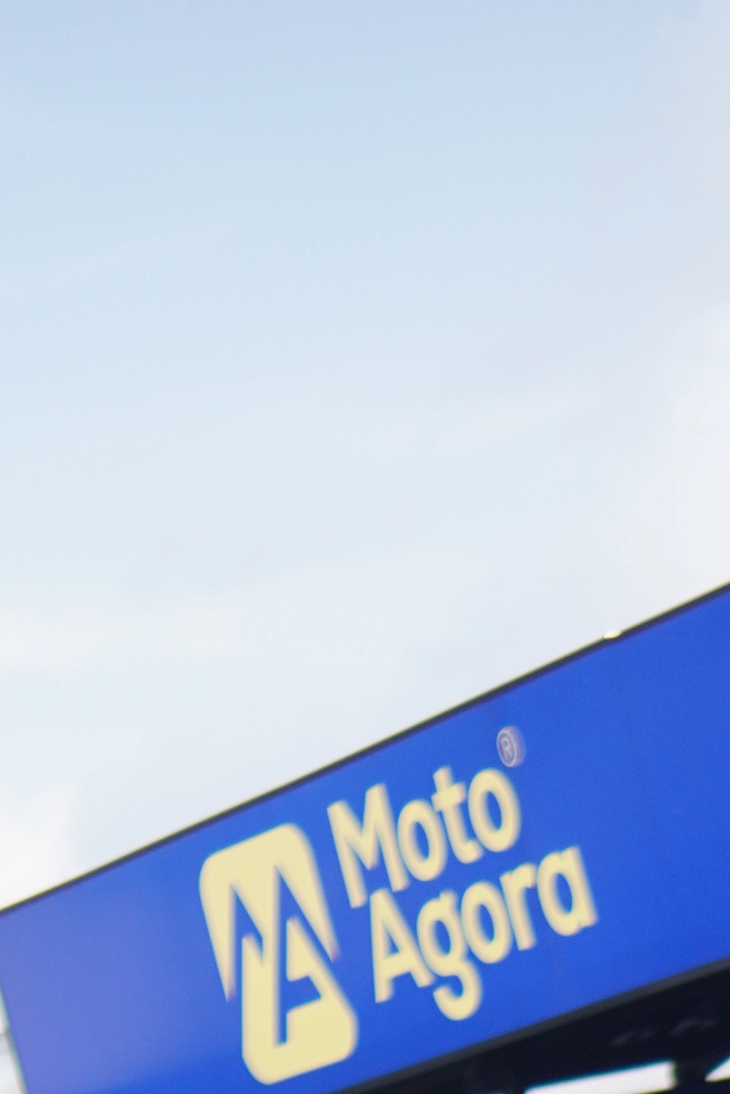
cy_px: 1884
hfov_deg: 7.4
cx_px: 1072
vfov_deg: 10.7
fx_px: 5529
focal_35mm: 182
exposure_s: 1/125
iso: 160
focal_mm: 33
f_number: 1.4
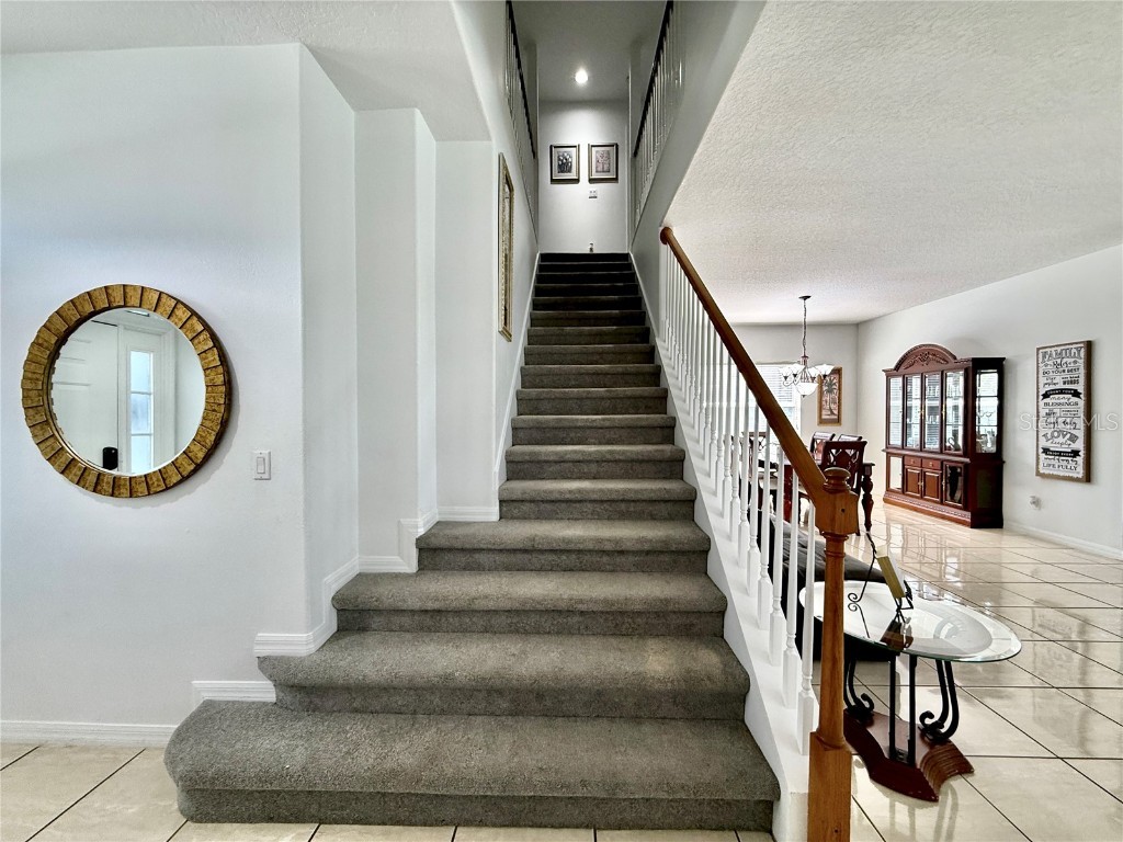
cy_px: 421
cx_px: 562
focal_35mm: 14
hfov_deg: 102.1
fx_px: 454
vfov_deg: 85.7
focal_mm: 2.22
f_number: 2.2
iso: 160
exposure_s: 1/120
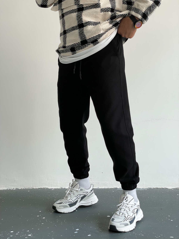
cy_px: 120
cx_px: 90
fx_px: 359
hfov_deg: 28.0
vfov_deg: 36.8
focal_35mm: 52
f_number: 2
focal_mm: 6
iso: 64
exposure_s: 1/120
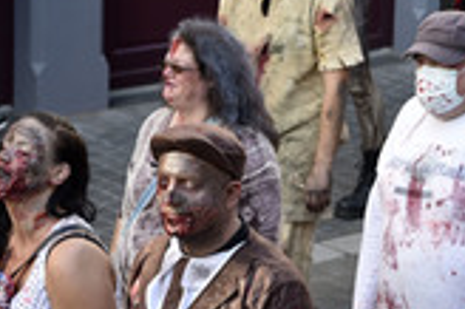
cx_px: 268
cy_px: 179
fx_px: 3265
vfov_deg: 5.4
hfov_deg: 8.1
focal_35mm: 253
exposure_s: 1/200
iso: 400
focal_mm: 92
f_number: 7.1
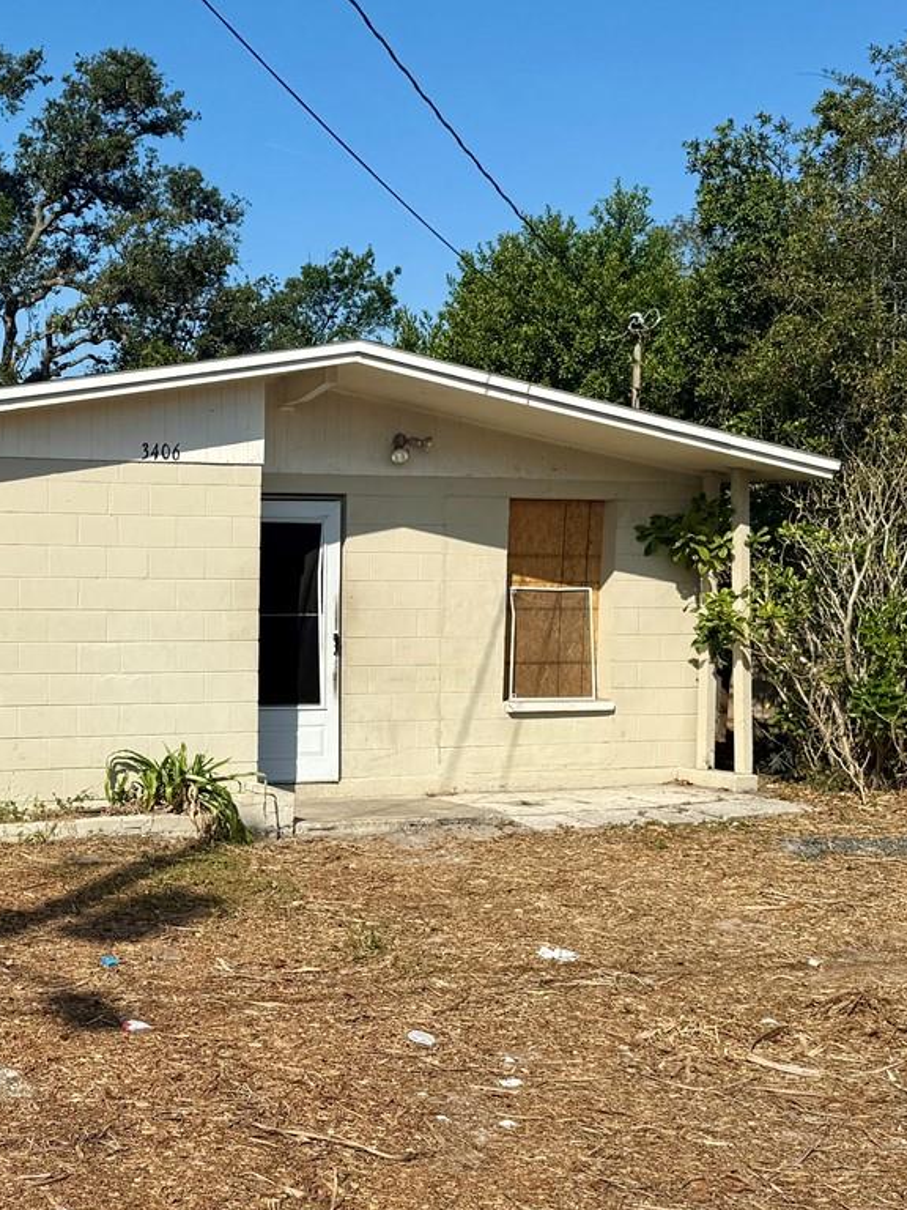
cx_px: 50
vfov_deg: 38.0
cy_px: 731
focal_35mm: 50
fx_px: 1747
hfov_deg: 27.8
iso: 80
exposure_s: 1/6711
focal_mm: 6.76
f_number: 1.78
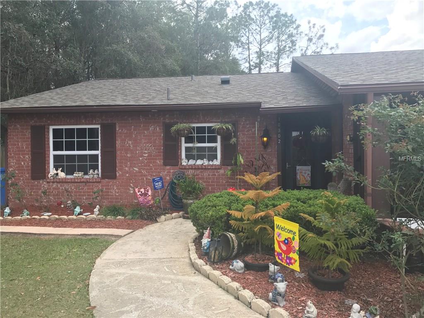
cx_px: 212
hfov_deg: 63.4
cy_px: 159
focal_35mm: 28
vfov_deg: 49.7
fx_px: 343
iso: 20
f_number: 1.8
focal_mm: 3.99
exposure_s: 1/445
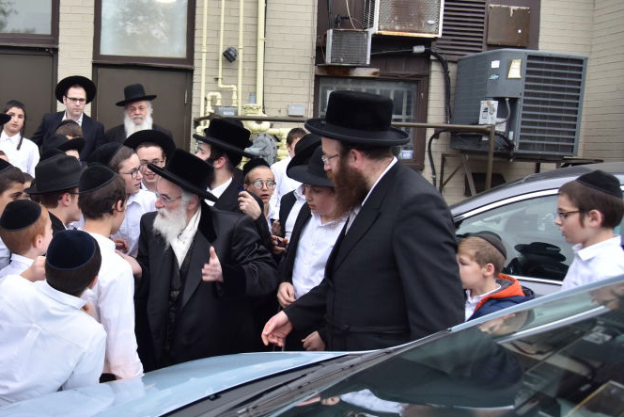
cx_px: 154
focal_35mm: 37
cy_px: 201
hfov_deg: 49.7
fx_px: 641
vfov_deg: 36.0
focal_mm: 24
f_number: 4
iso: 250
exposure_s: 1/200
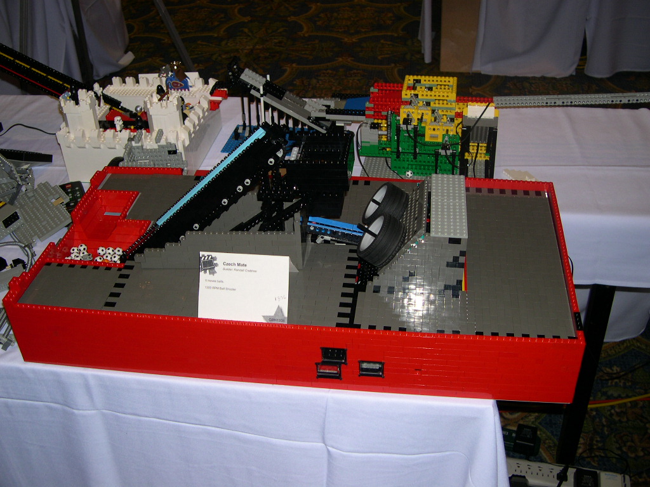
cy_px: 244
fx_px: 714
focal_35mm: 38
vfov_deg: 37.7
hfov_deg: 49.0
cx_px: 325
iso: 100
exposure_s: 1/60
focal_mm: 8
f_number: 2.8
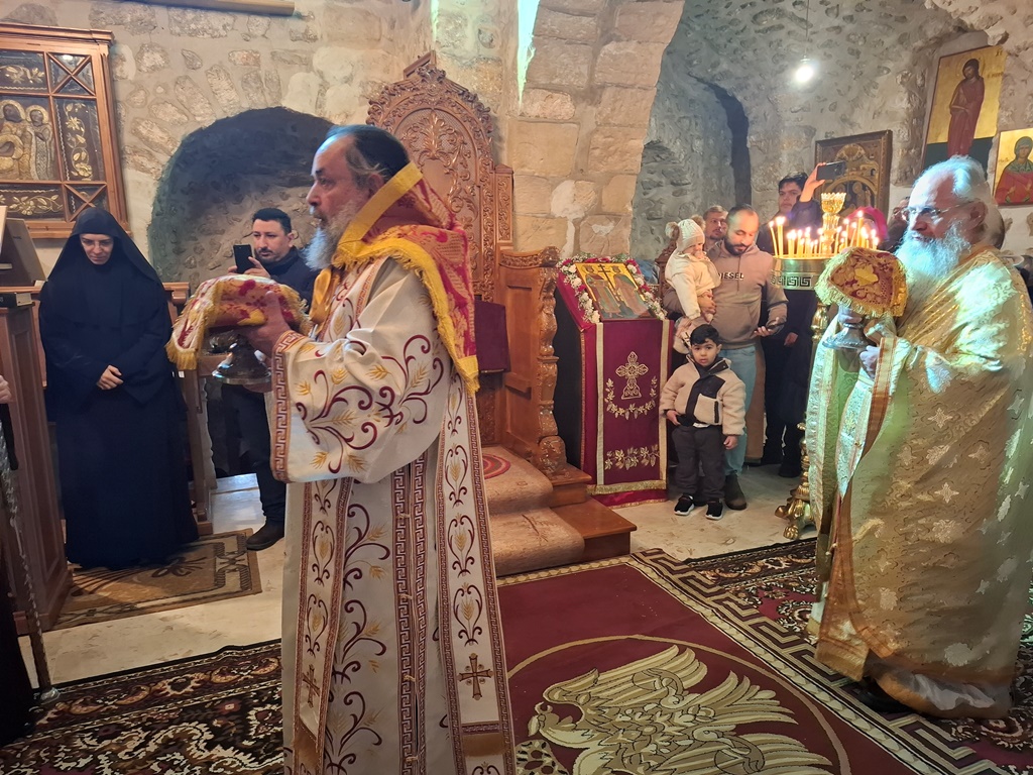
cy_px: 388
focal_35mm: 23
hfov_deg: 73.9
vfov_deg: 58.9
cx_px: 516
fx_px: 686
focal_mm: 5.54
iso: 400
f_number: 1.8
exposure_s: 1/25
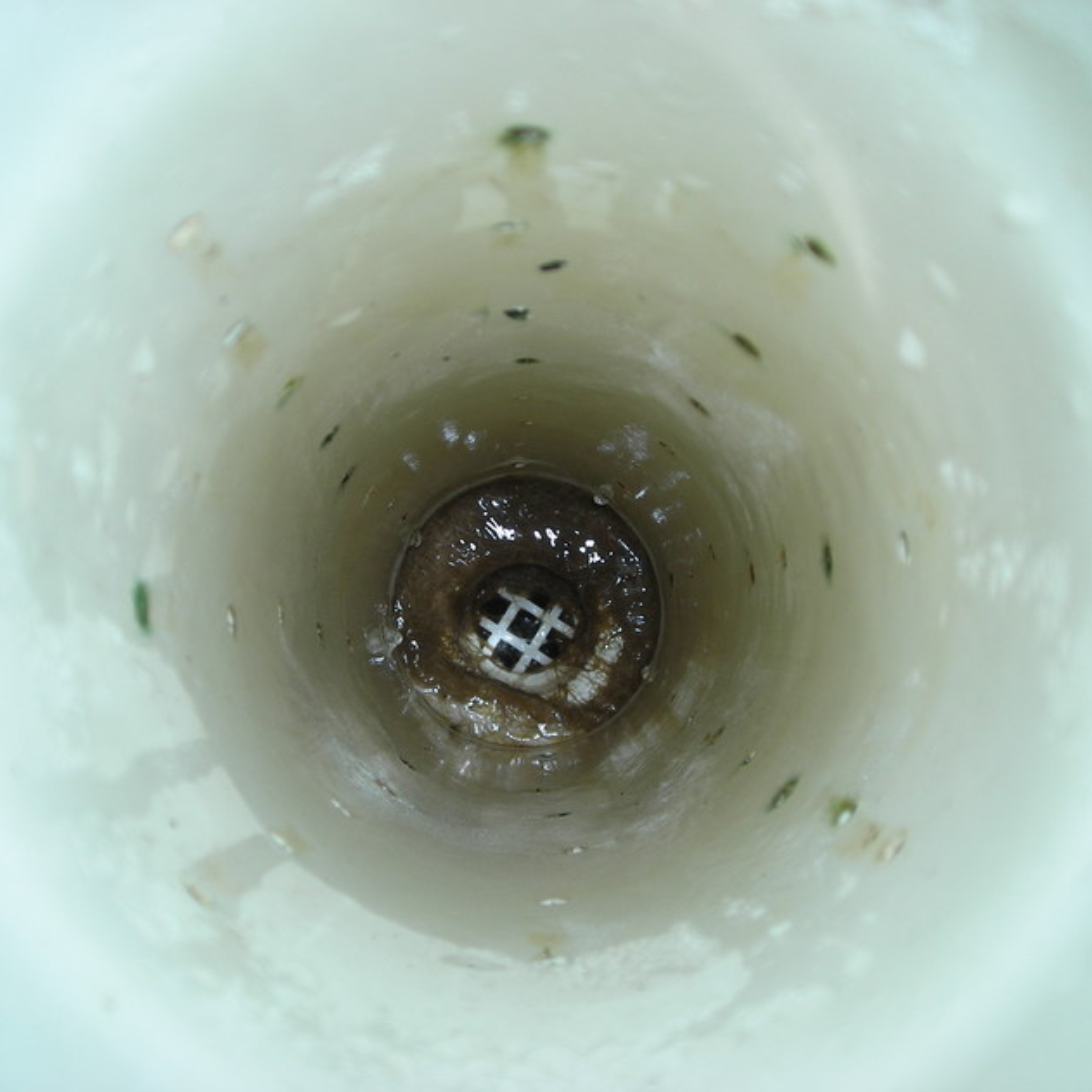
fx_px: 1606
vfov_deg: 37.6
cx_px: 532
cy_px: 547
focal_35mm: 45
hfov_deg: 37.5
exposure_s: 1/60
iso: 50
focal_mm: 6.3
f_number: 3.2
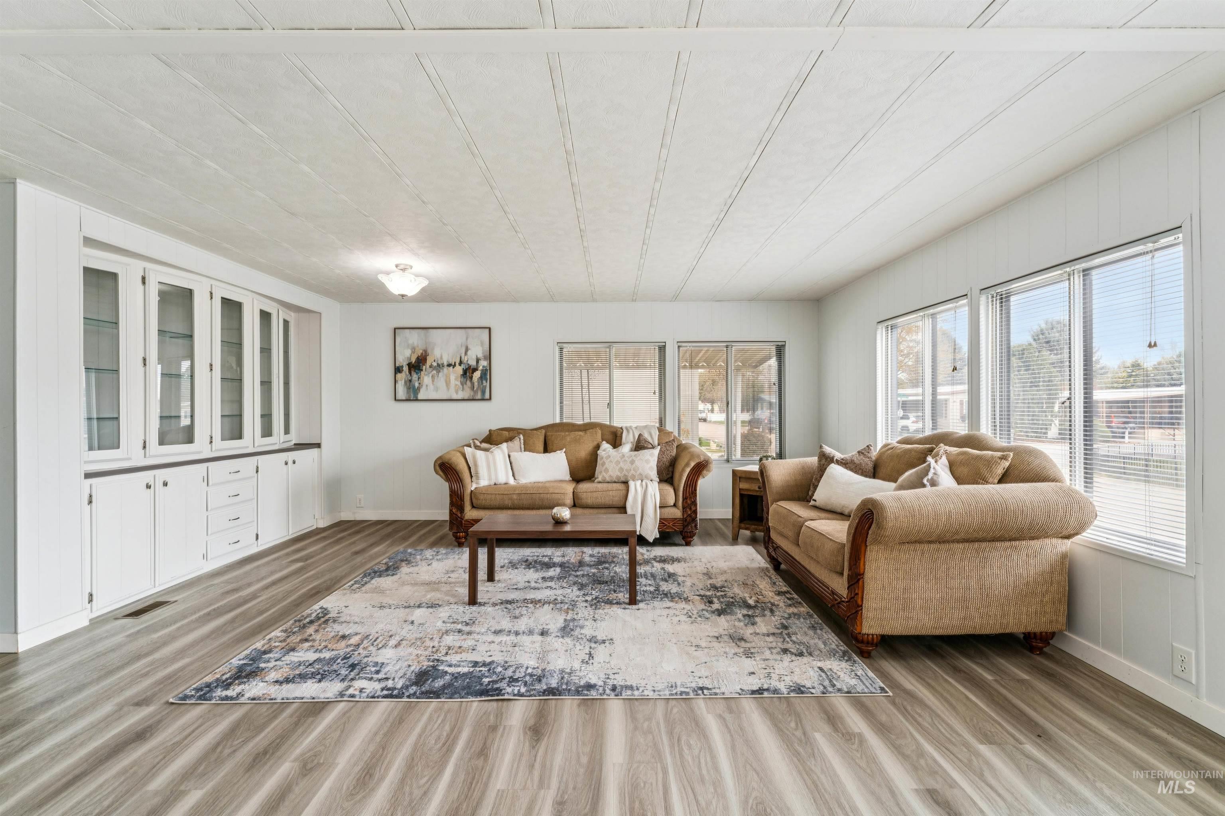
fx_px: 548
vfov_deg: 73.4
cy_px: 408
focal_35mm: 16
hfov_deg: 96.4
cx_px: 612
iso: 400
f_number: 13
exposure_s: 1/15
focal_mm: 16.1
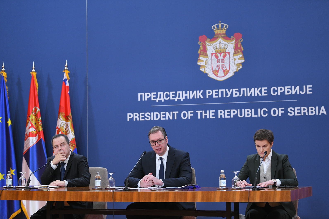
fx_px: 759
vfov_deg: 16.5
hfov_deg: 24.5
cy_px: 110
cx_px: 164
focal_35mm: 83
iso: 2500
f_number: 2.8
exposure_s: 1/500
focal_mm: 82
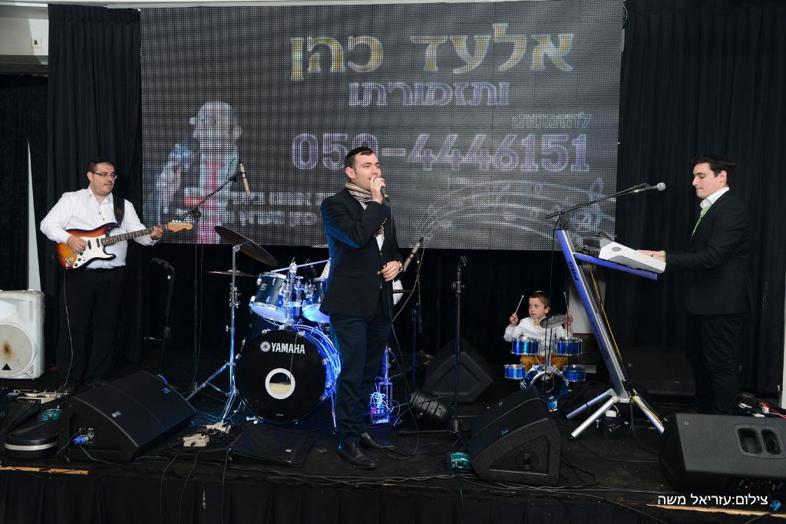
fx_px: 699
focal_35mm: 32
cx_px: 393
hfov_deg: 58.7
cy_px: 262
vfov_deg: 41.1
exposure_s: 1/100
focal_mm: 32
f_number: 5.6
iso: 1600
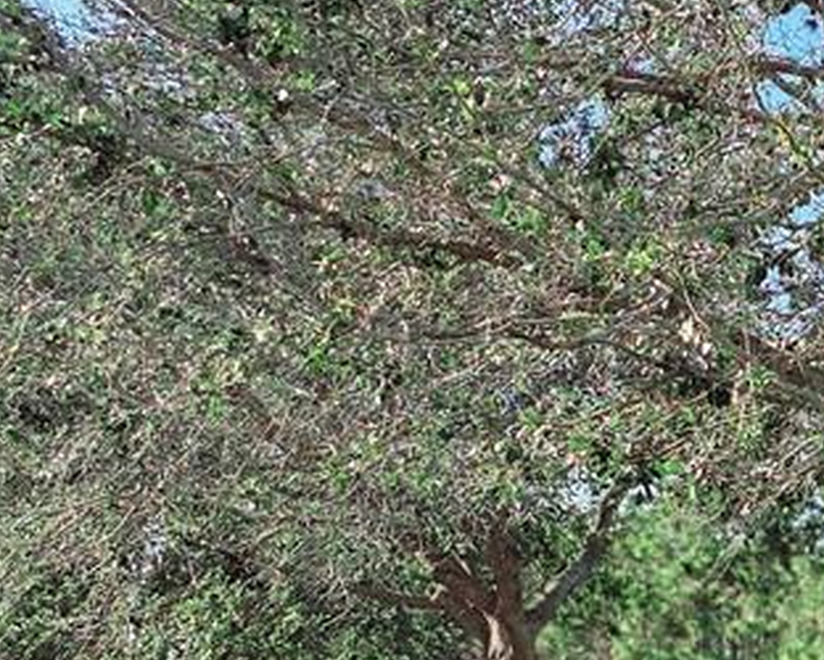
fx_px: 2806
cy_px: 789
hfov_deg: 15.1
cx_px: 1328
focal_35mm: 115
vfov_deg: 13.1
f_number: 1.7
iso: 12
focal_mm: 6.3
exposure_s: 1/556
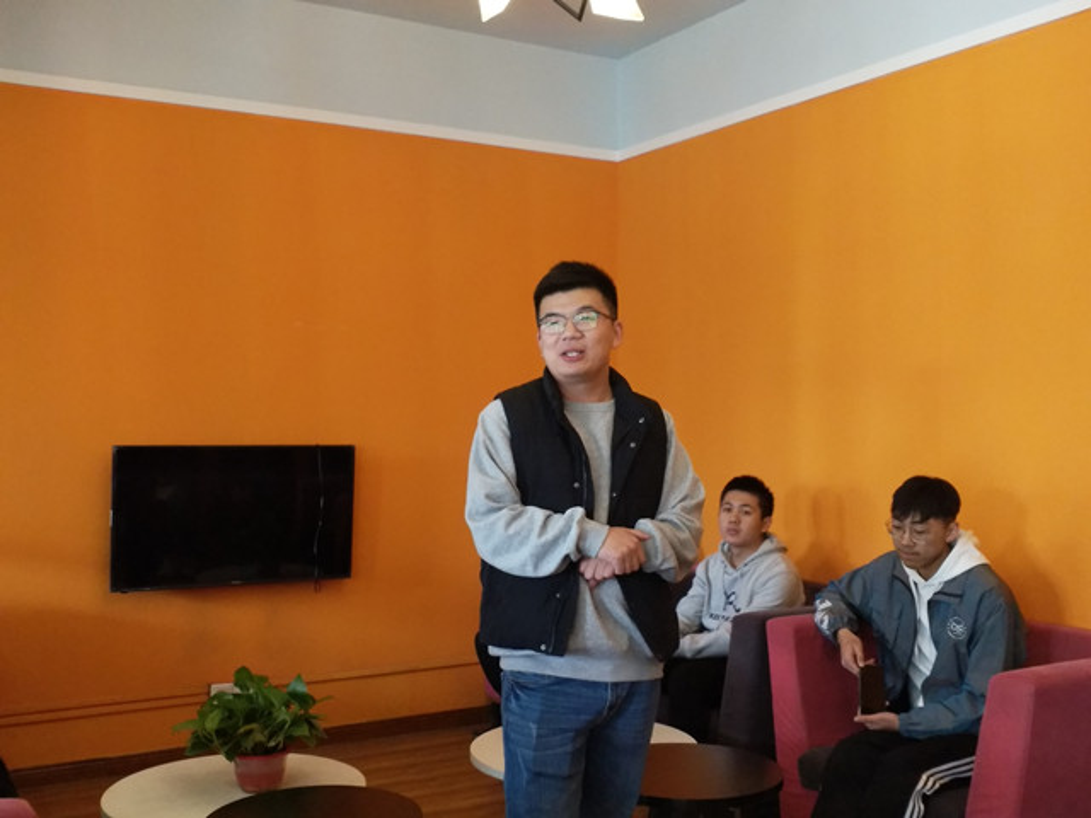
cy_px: 409
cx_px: 546
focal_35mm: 22
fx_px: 693
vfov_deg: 61.1
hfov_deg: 76.4
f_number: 2
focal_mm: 3.79
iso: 412
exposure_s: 1/33.3
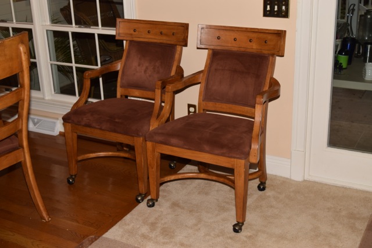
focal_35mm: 51
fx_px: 527
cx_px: 186
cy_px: 124
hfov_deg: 38.9
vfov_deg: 26.5
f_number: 5.6
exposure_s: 1/100
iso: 100
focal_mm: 34
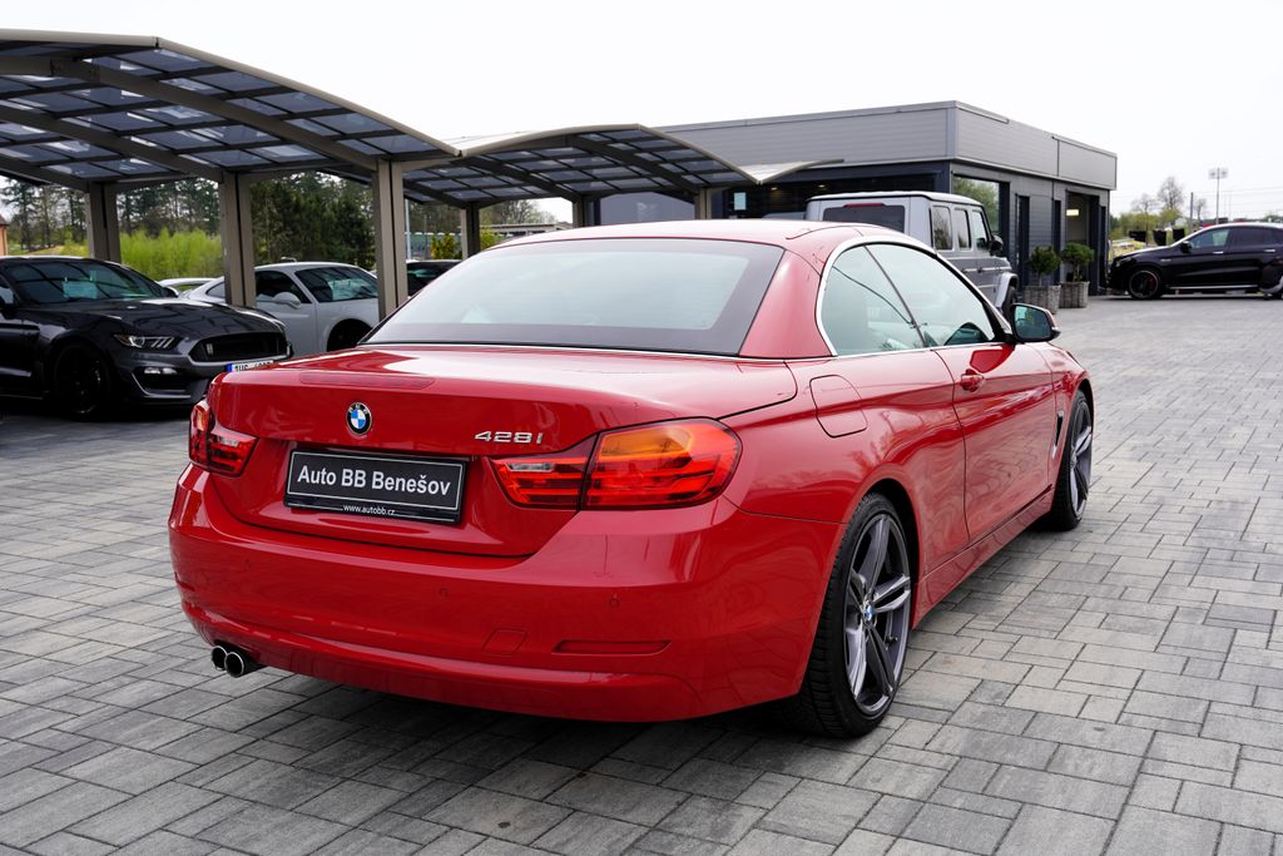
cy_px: 428
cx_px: 642
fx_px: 1247
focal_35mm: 35
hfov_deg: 54.4
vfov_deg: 37.9
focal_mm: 35
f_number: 8
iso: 100
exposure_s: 1/125
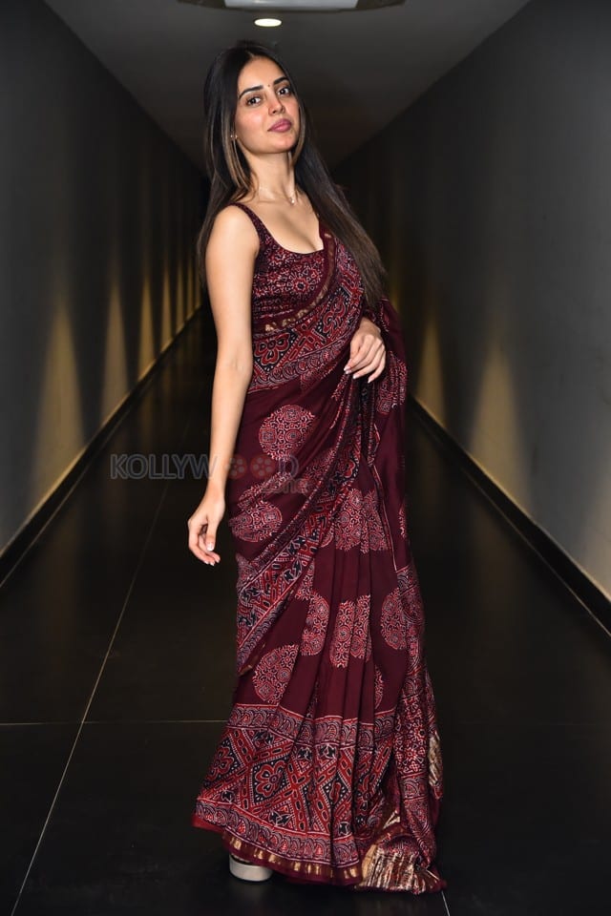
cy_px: 458
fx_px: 1680
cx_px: 306
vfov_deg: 30.5
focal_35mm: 66
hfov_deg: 20.6
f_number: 4.5
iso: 1600
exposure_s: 1/125
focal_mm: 66
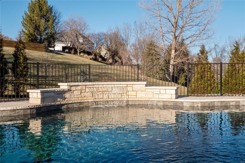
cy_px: 82
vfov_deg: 36.9
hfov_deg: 53.1
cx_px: 122
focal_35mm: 36
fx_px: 245
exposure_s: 1/1000
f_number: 8
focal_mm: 18
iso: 400
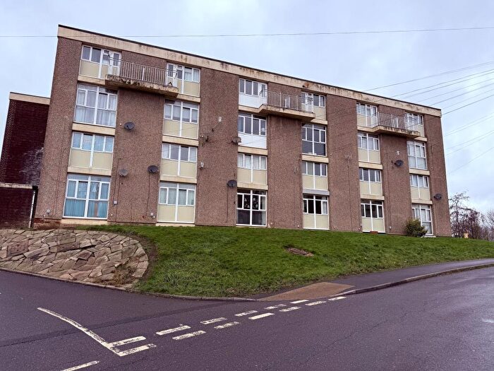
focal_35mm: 24
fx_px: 343
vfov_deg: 56.8
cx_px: 247
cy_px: 186
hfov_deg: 71.6
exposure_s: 1/345
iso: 80
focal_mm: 6.76
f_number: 1.78
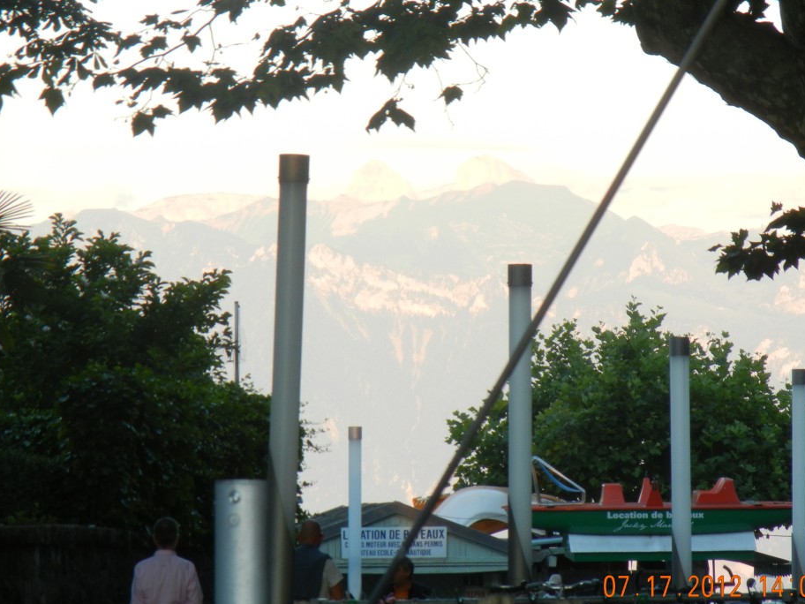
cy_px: 318
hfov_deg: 5.9
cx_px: 429
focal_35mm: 337
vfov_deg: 4.4
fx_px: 7837
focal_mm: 54
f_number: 5.6
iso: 219
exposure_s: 1/61.6
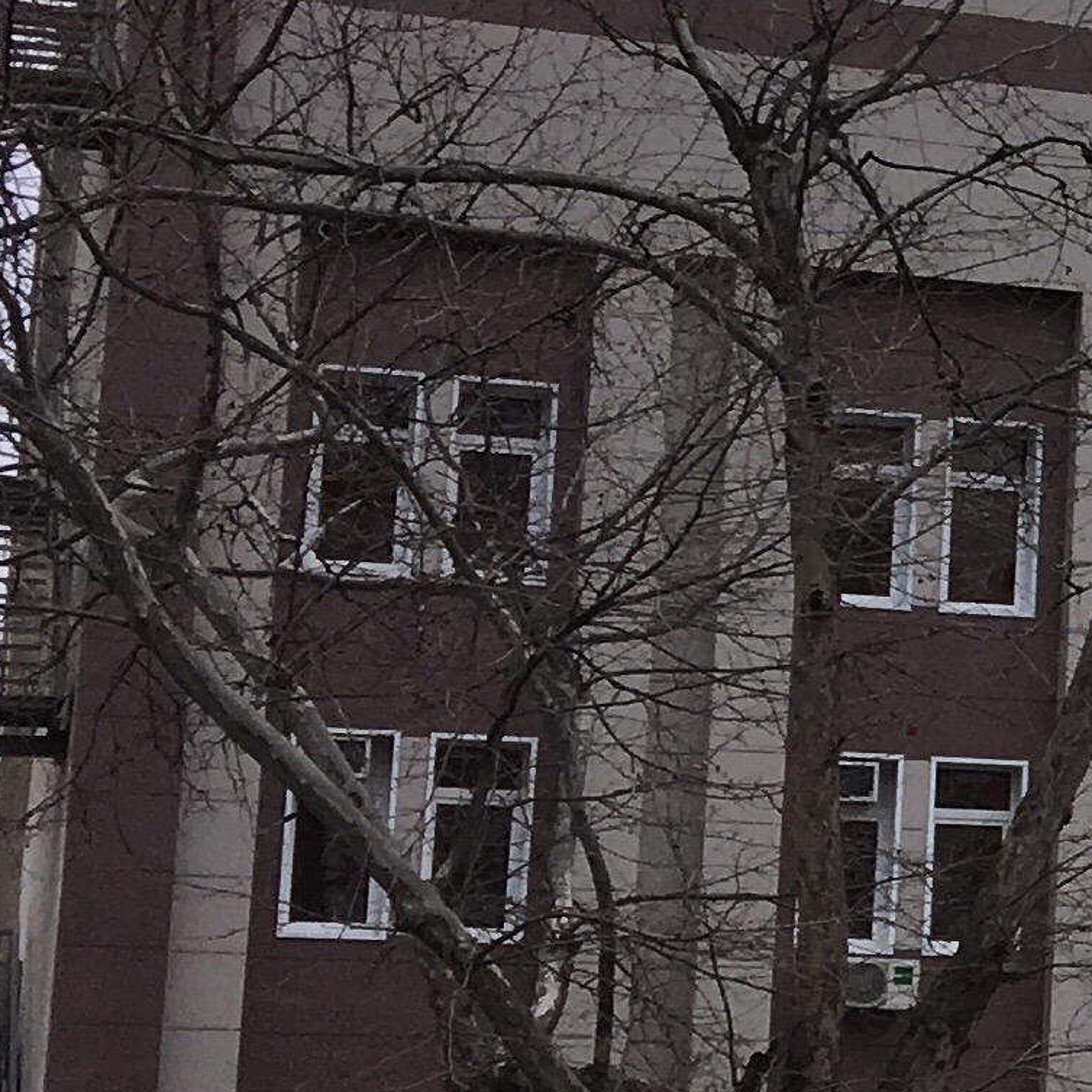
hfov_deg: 11.0
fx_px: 4890
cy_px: 462
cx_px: 2519
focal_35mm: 137
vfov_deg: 12.7
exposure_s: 1/541
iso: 25
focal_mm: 4.15
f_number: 2.2
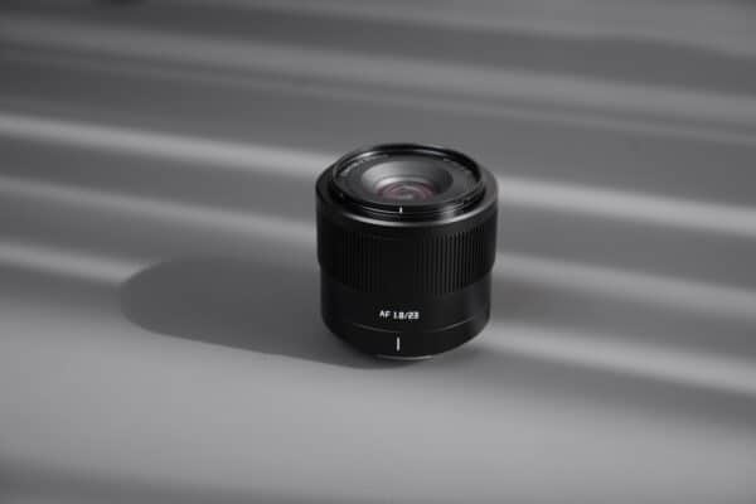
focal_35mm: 55
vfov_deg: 24.6
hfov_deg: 36.2
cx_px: 378
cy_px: 252
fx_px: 1155
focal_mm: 55
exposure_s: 1/60
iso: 320
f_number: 5
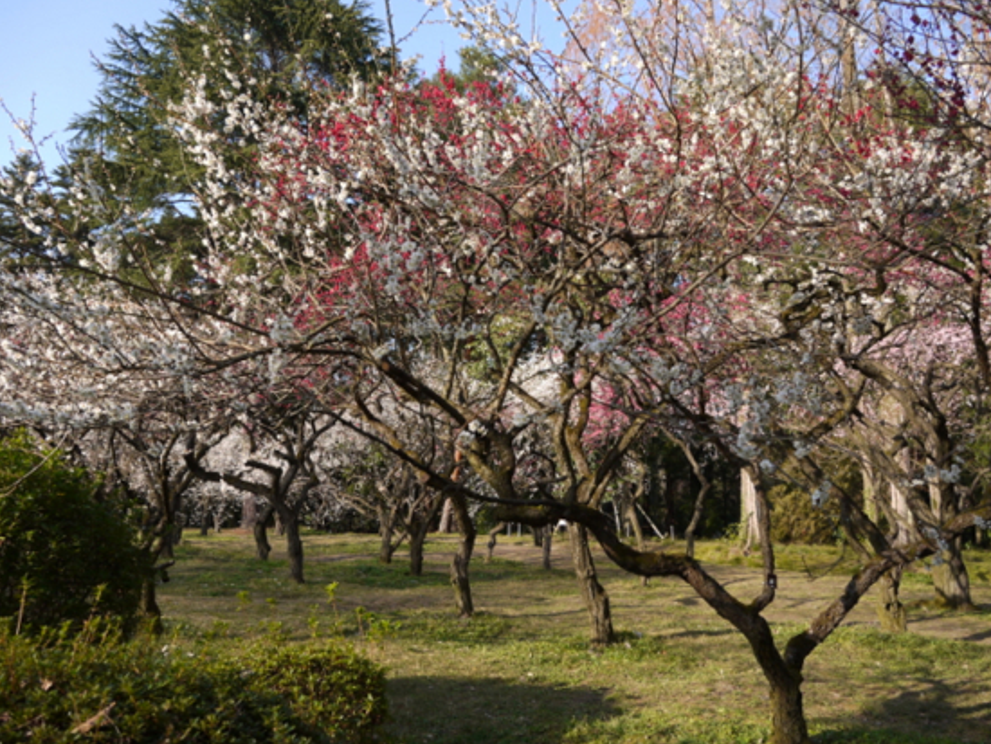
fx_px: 831
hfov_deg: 61.6
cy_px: 362
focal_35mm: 29
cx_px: 499
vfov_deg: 48.3
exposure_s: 1/250
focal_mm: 14
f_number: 5
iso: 160
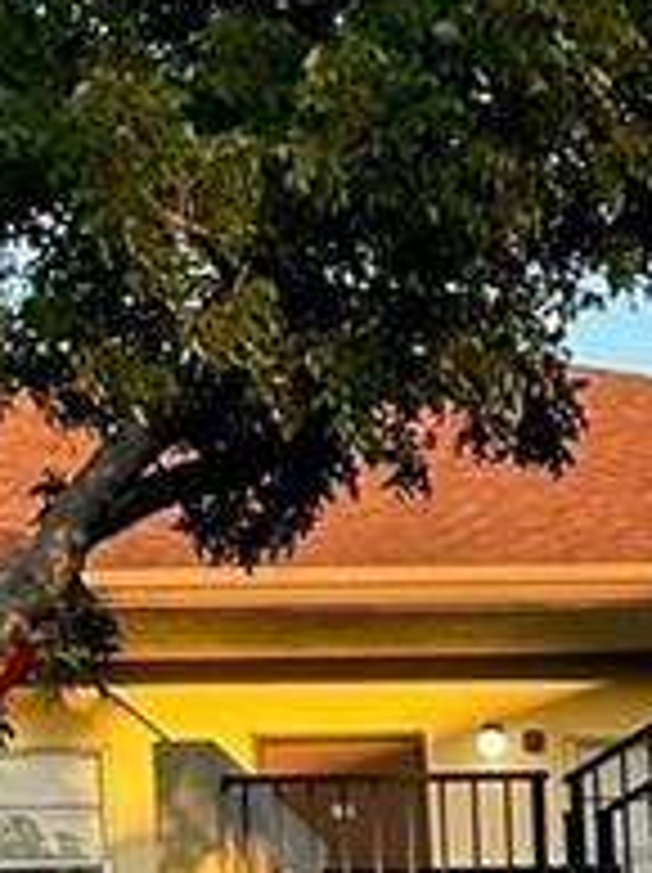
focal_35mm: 297
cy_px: 2426
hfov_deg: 4.9
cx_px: 1560
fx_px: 7475
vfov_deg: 6.2
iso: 64
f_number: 1.78
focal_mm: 6.86
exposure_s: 1/297
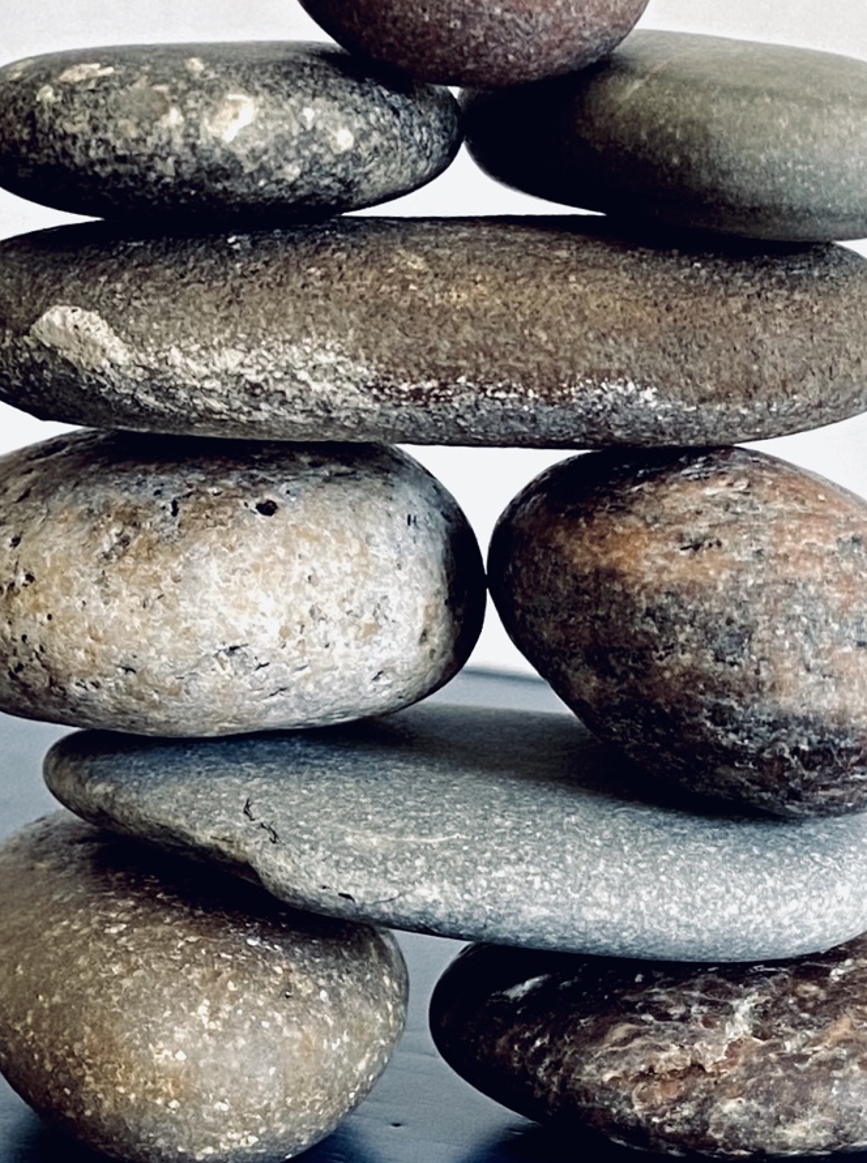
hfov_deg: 40.5
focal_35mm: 35
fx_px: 1174
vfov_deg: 52.5
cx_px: 441
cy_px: 487
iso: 125
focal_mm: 4.25
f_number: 1.8
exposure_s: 1/82
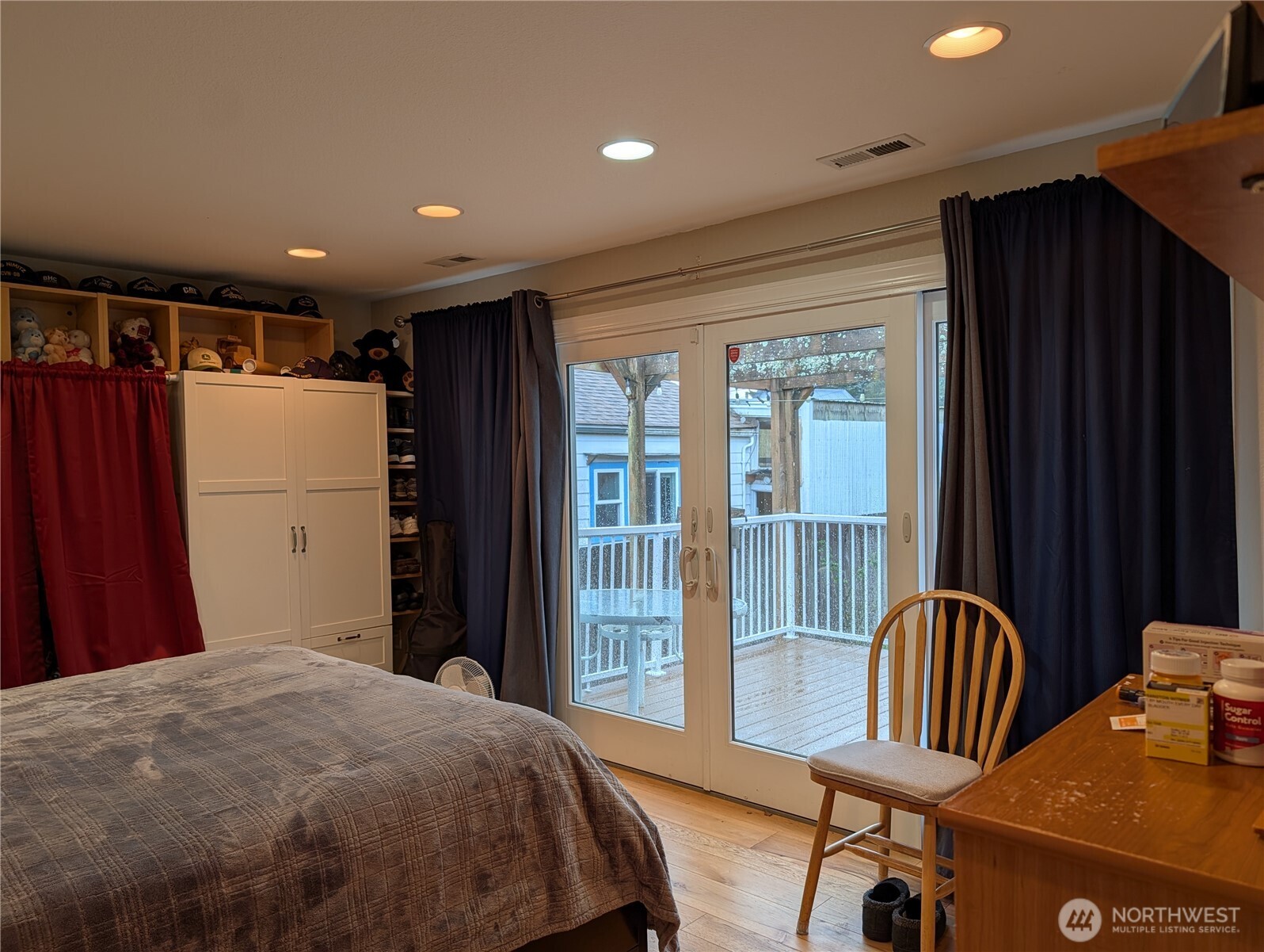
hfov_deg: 71.5
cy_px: 476
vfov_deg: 56.9
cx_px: 632
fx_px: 877
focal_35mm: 24
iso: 23
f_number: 1.68
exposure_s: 1/168
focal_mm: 6.9
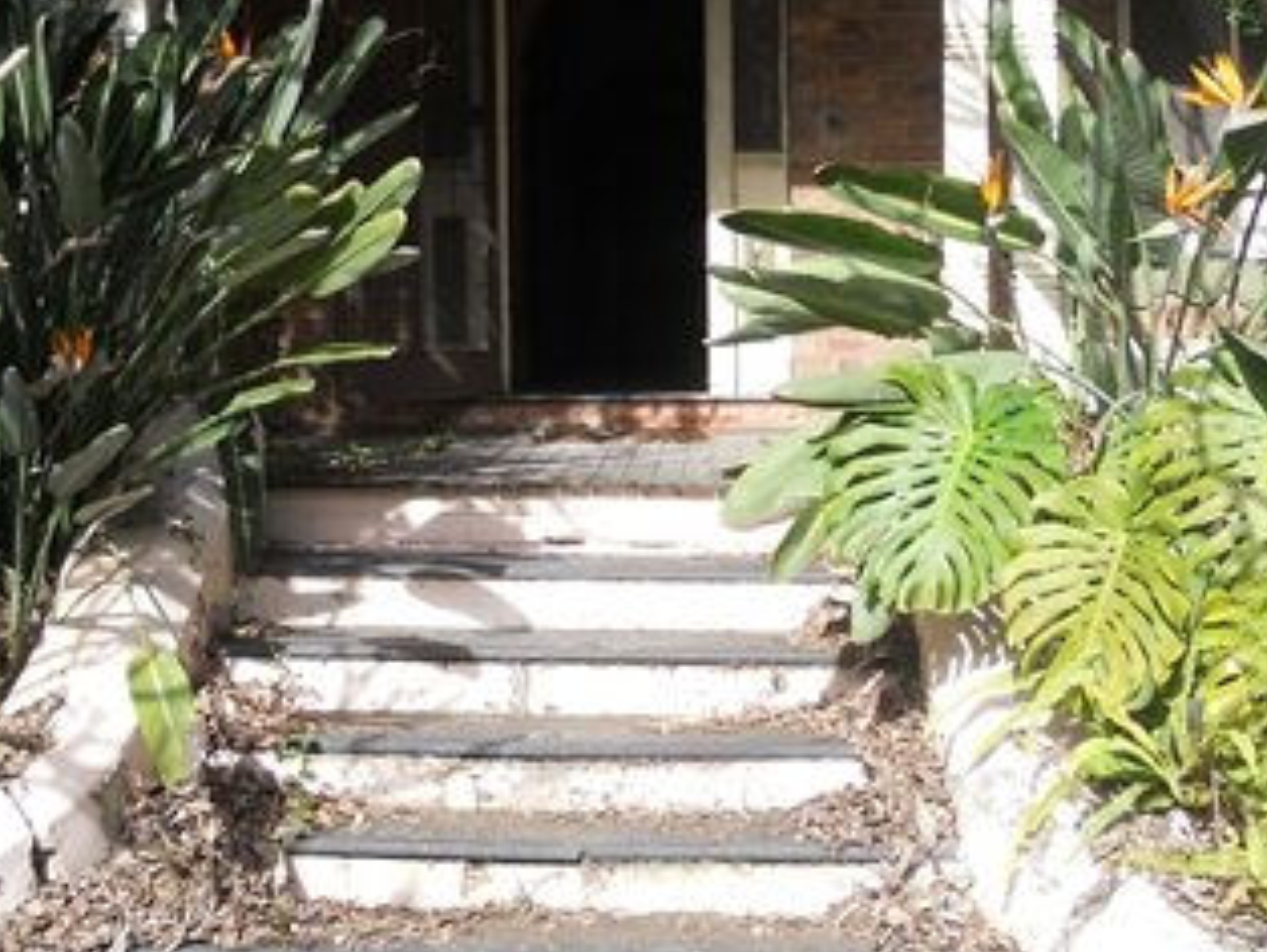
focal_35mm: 55
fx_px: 2015
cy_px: 315
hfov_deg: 34.8
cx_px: 521
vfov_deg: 26.4
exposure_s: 1/640
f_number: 3.2
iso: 80
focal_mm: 4.9
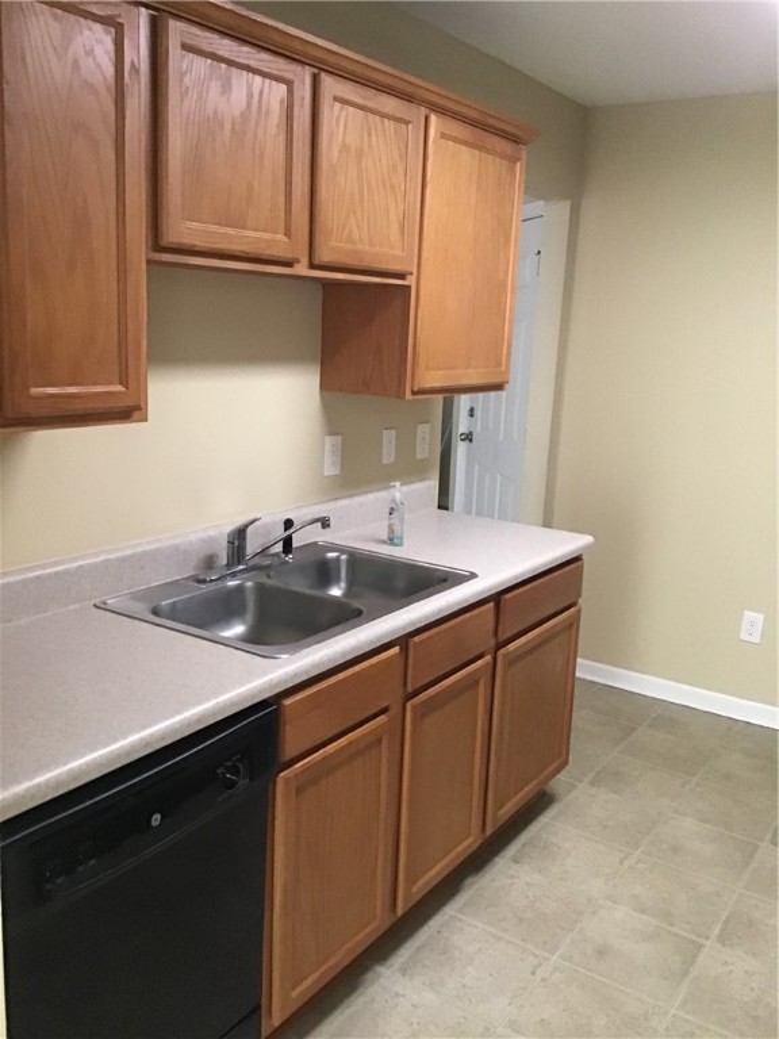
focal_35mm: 31
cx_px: 390
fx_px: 930
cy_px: 520
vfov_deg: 58.4
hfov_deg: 45.4
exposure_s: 1/15
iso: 250
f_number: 2.4
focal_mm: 3.3
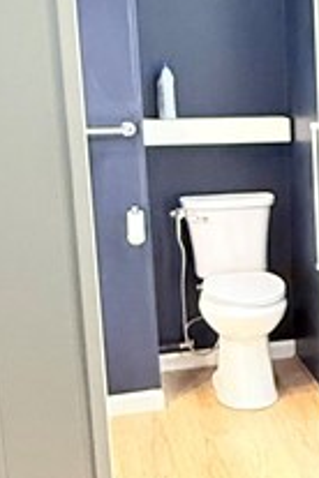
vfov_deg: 28.0
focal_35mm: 72
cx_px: 532
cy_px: 272
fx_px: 957
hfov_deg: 16.5
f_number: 2.2
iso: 500
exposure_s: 1/60
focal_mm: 2.22
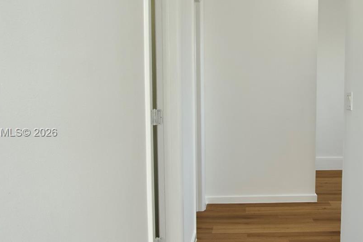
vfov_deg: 36.8
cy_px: 133
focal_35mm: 36
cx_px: 279
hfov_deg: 50.6
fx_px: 363
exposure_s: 1/160
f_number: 4
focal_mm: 12
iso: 125
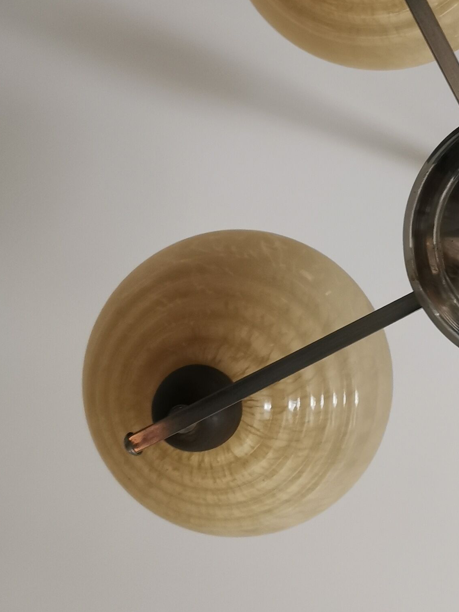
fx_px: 1149
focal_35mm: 65
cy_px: 203
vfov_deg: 29.6
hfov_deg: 21.1
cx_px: 547
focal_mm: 5.56
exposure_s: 1/33.3
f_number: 1.6
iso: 320
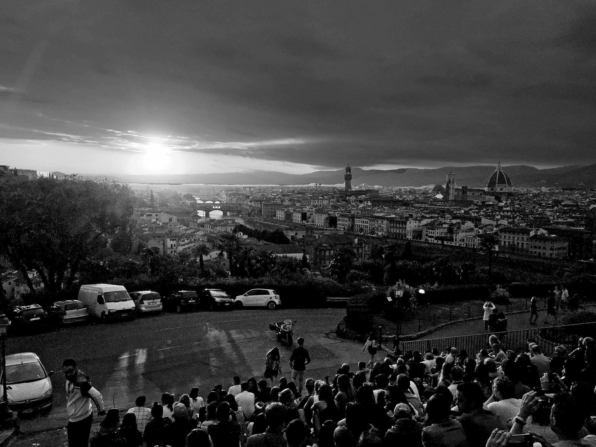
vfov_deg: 48.2
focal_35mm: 29
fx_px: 499
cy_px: 224
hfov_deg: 61.7
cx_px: 298
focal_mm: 4.15
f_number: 2.2
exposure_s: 1/1464
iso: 32
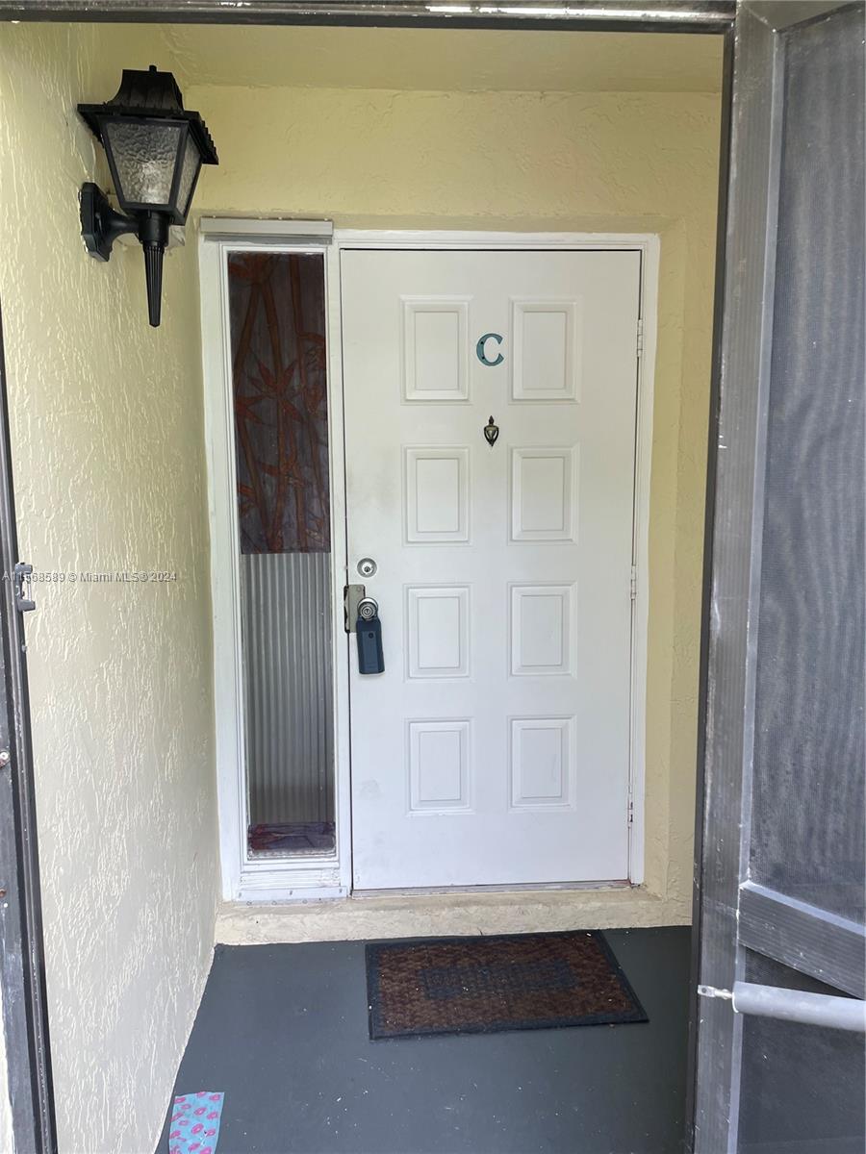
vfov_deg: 67.3
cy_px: 577
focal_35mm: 26
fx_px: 867
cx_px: 433
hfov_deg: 53.1
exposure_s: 1/121
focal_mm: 4.2
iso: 40
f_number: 1.6
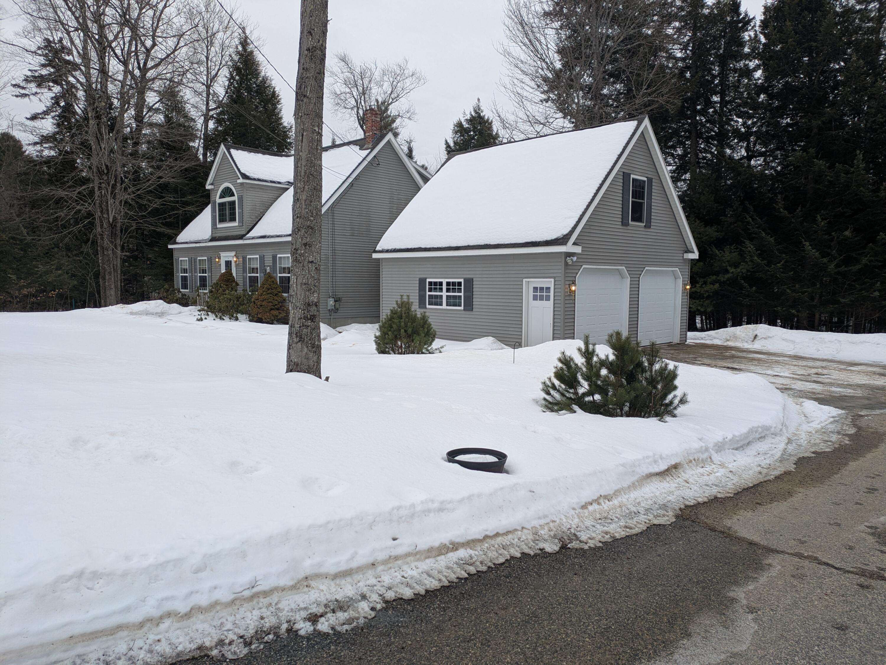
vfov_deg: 54.9
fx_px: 640
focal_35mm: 25
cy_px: 332
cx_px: 443
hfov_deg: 69.4
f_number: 1.89
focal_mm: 5.43
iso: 65
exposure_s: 1/1292
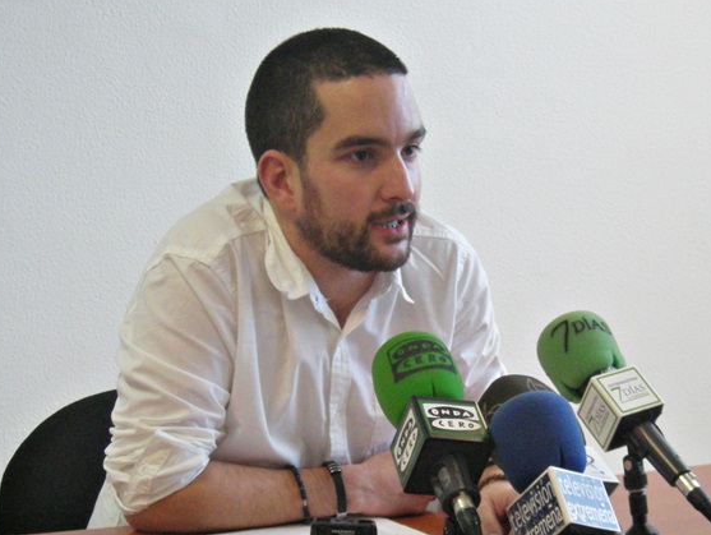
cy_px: 294
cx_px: 429
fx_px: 1645
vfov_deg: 18.5
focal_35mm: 80
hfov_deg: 24.3
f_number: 3.5
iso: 192
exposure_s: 1/60
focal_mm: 9.9
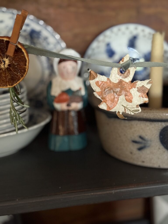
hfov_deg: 30.3
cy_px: 112
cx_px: 84
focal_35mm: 48
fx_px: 311
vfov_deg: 39.7
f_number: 1.78
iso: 640
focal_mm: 6.76
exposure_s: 1/24
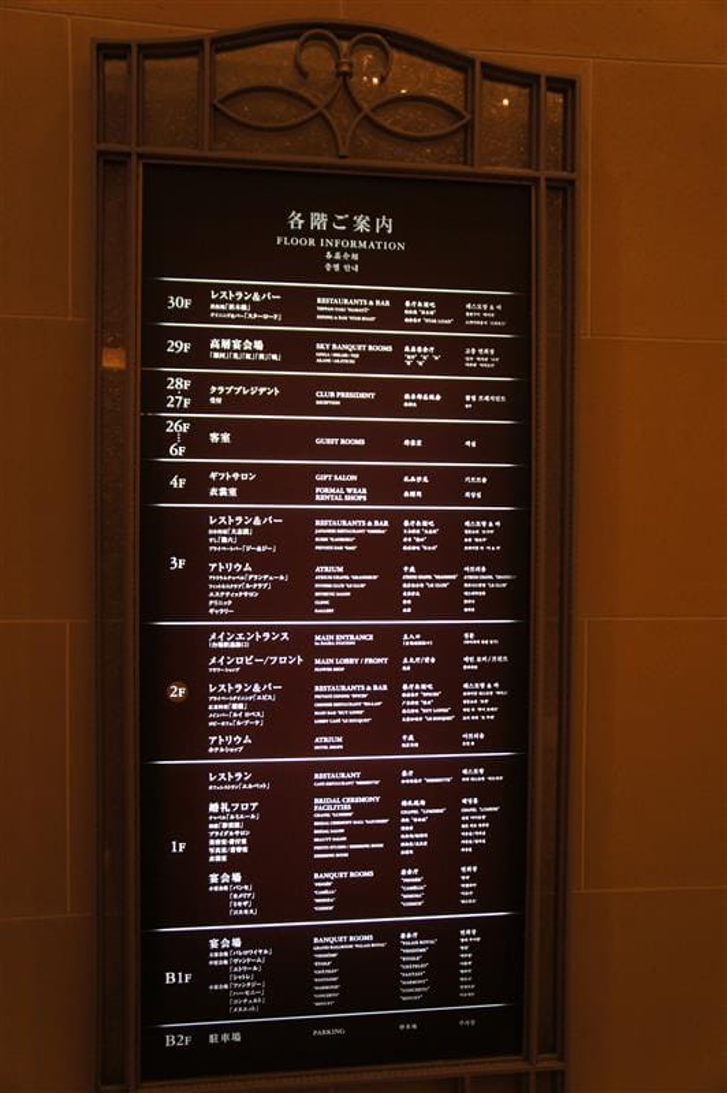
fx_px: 1001
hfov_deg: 39.9
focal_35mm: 33
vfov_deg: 57.3
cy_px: 546
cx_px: 364
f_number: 4
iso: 640
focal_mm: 22
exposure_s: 1/40
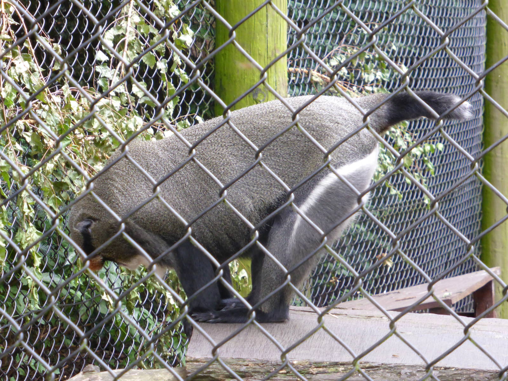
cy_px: 190
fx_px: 2348
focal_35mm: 160
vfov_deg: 9.3
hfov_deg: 12.3
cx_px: 254
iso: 400
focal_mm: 25.9
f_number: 5.4
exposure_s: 1/20
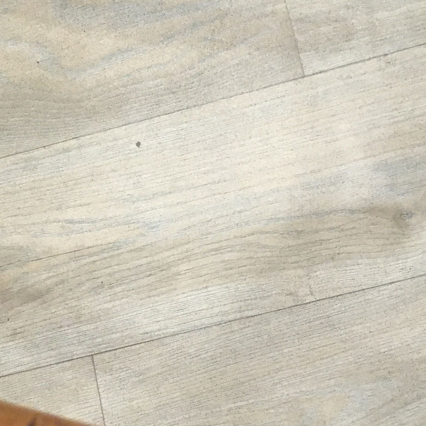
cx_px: 207
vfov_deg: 26.1
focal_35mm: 66
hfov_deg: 26.1
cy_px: 253
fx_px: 919
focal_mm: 4.15
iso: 200
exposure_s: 1/25
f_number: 2.2
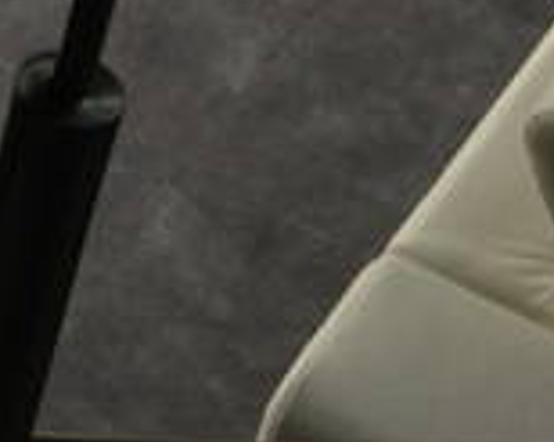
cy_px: -144
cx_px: -626
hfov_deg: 10.1
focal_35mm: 175
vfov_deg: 8.7
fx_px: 2868
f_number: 2.4
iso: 64
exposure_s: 1/20
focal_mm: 4.28
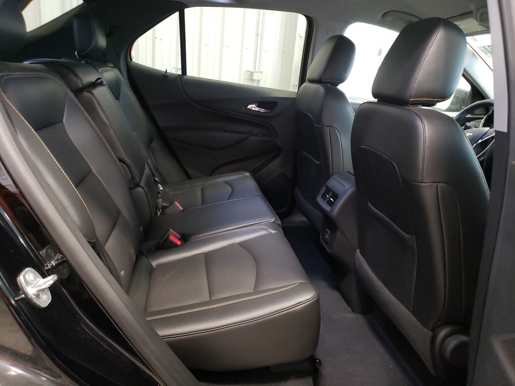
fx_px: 387
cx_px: 258
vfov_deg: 53.1
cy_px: 193
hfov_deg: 67.3
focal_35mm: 26
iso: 404
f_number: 1.5
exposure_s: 1/30
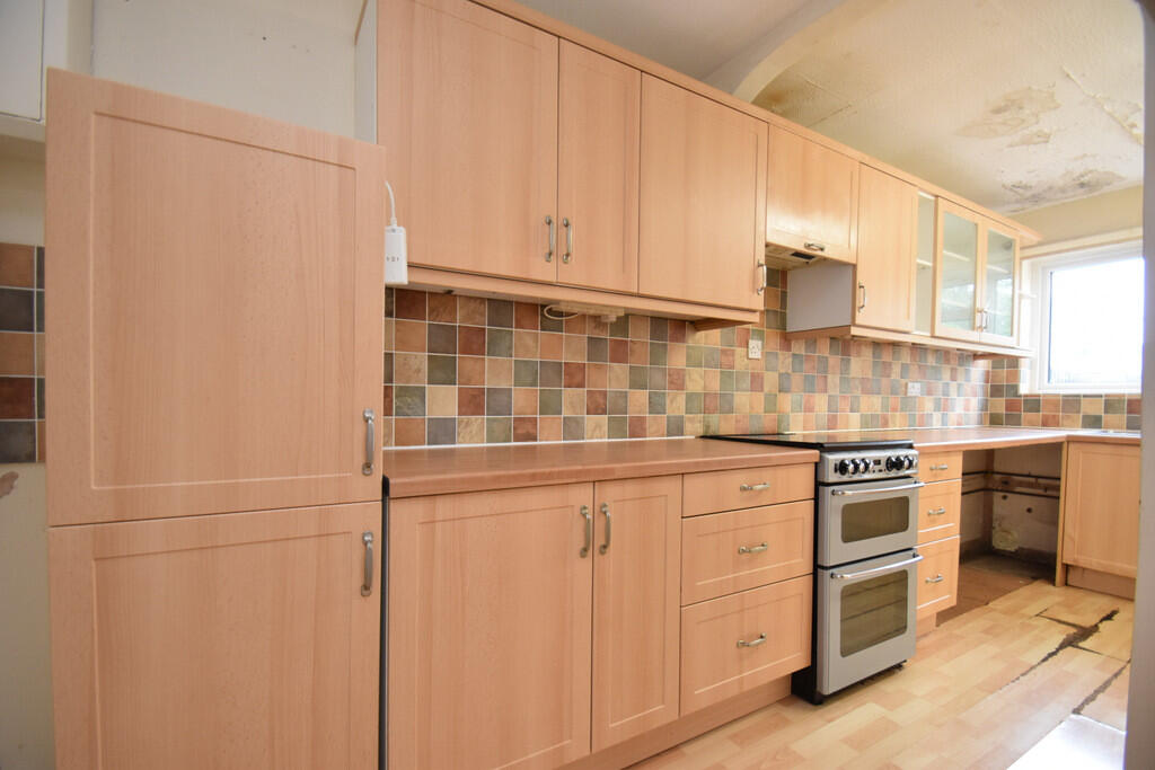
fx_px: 481
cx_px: 578
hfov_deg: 100.4
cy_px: 385
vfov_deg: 77.3
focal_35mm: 15
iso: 800
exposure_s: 1/125
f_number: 4
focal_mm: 10
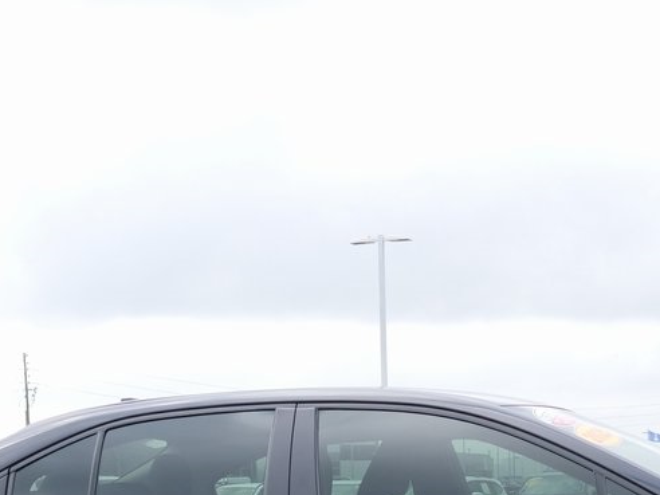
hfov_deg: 24.8
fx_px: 1487
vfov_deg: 17.6
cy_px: 663
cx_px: 490
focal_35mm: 78
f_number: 4
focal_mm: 12
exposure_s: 1/500
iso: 200
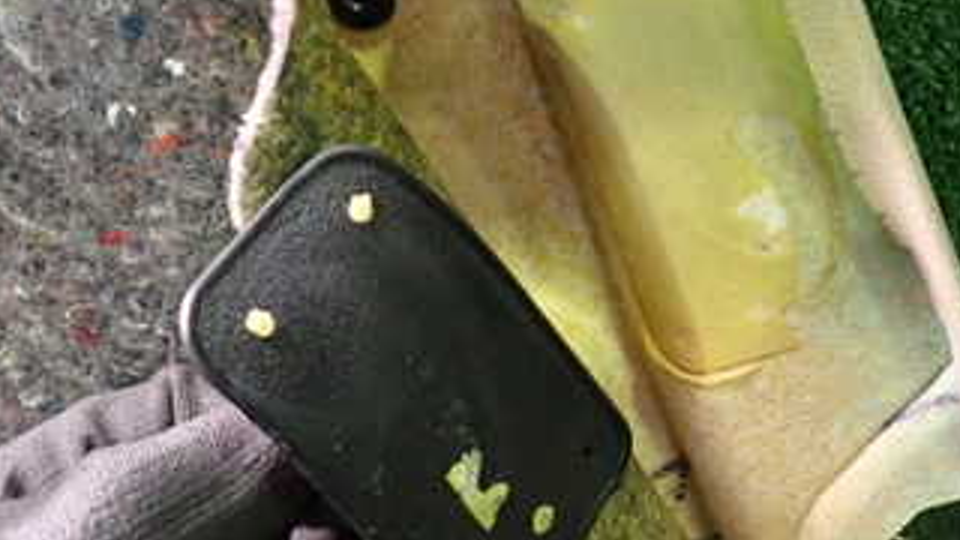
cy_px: 282
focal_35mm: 51
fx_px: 1298
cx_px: 486
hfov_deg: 40.6
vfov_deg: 23.5
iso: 800
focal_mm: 4.5
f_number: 2
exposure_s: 1/25
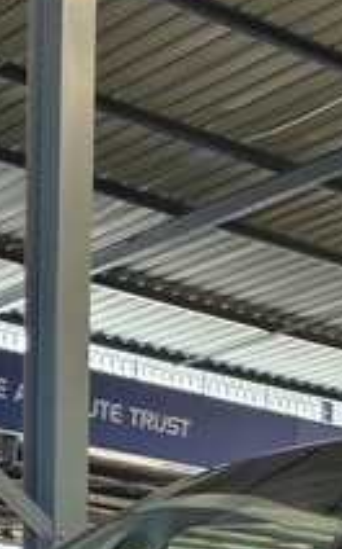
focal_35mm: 118
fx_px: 1765
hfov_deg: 11.0
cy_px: 914
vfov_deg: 15.7
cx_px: 272
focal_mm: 6.25
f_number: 1.7
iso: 50
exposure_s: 1/359
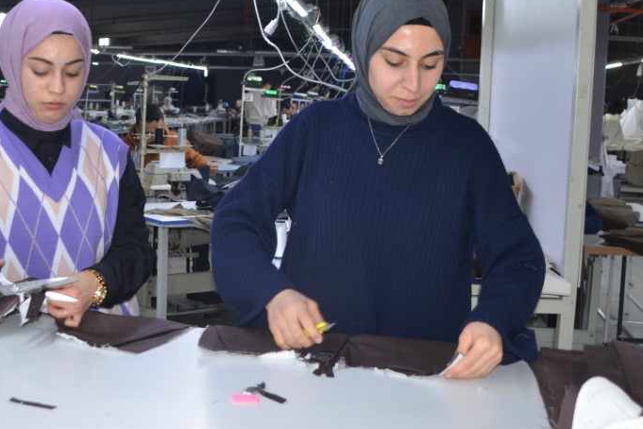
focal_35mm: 51
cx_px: 274
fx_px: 911
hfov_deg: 38.8
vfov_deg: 26.4
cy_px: 161
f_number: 3.5
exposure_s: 1/100
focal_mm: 20
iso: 400
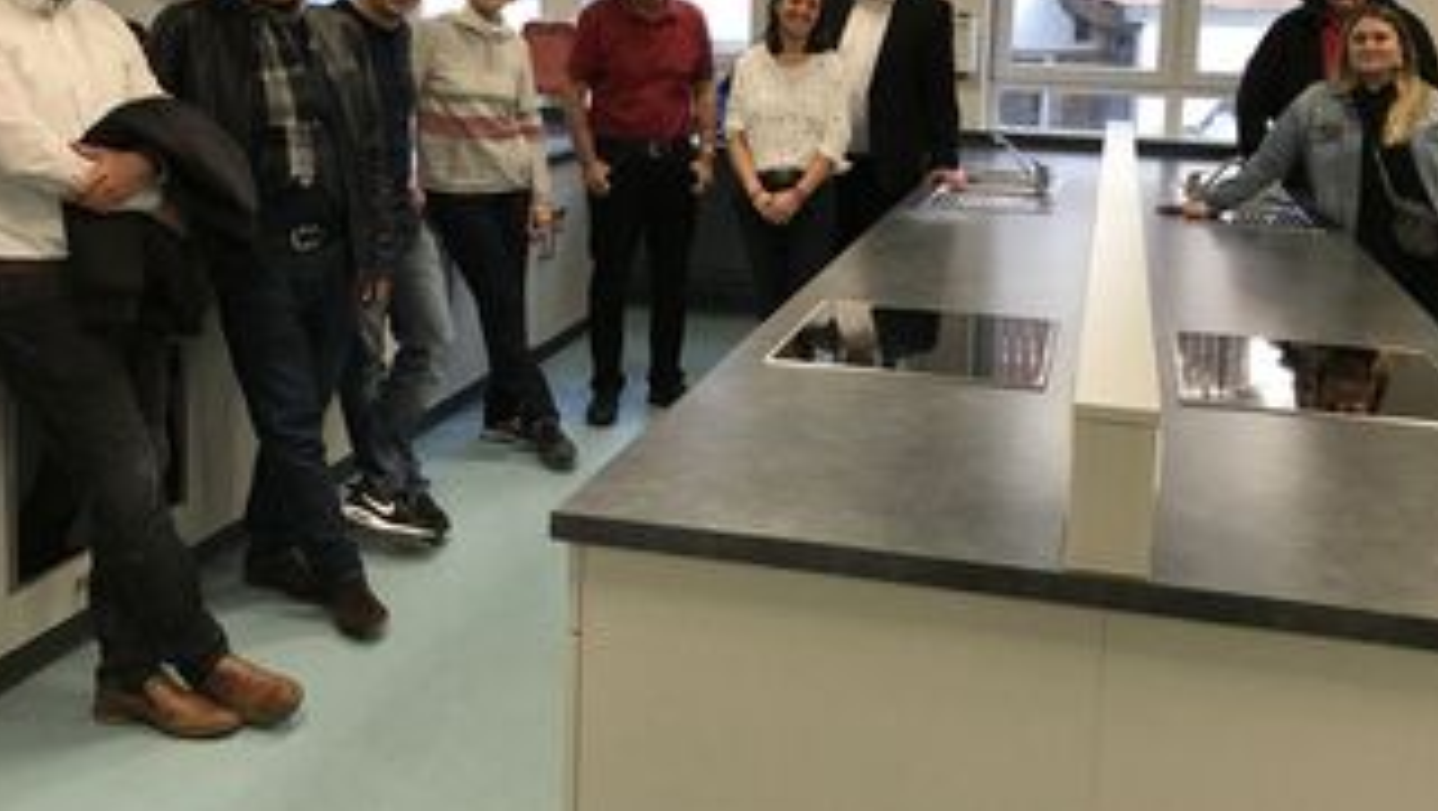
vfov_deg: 30.6
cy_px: 179
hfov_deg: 52.7
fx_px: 1450
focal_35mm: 38
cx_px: 788
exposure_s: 1/33
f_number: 1.8
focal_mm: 3.99
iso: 25
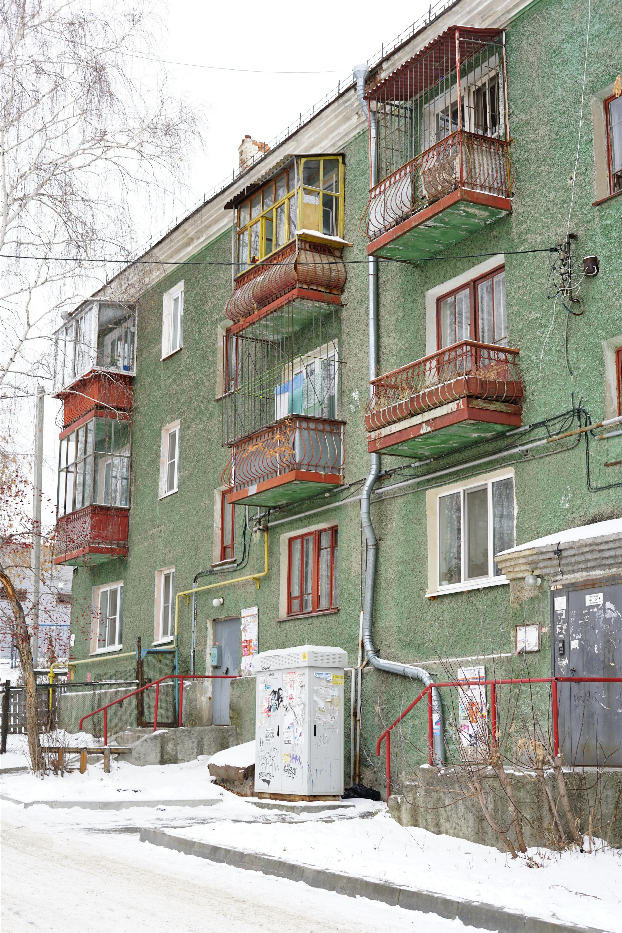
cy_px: 466
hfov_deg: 27.0
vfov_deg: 39.6
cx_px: 311
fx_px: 1296
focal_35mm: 50
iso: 200
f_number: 4
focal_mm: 50
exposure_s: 1/60
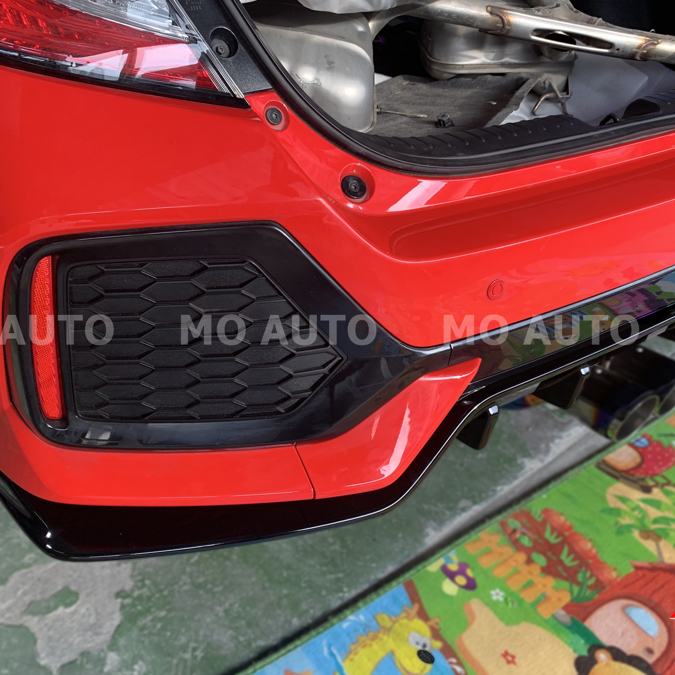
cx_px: 403
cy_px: 335
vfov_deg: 52.5
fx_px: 684
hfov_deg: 52.2
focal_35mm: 31
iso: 80
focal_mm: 4.25
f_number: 1.8
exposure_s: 1/121
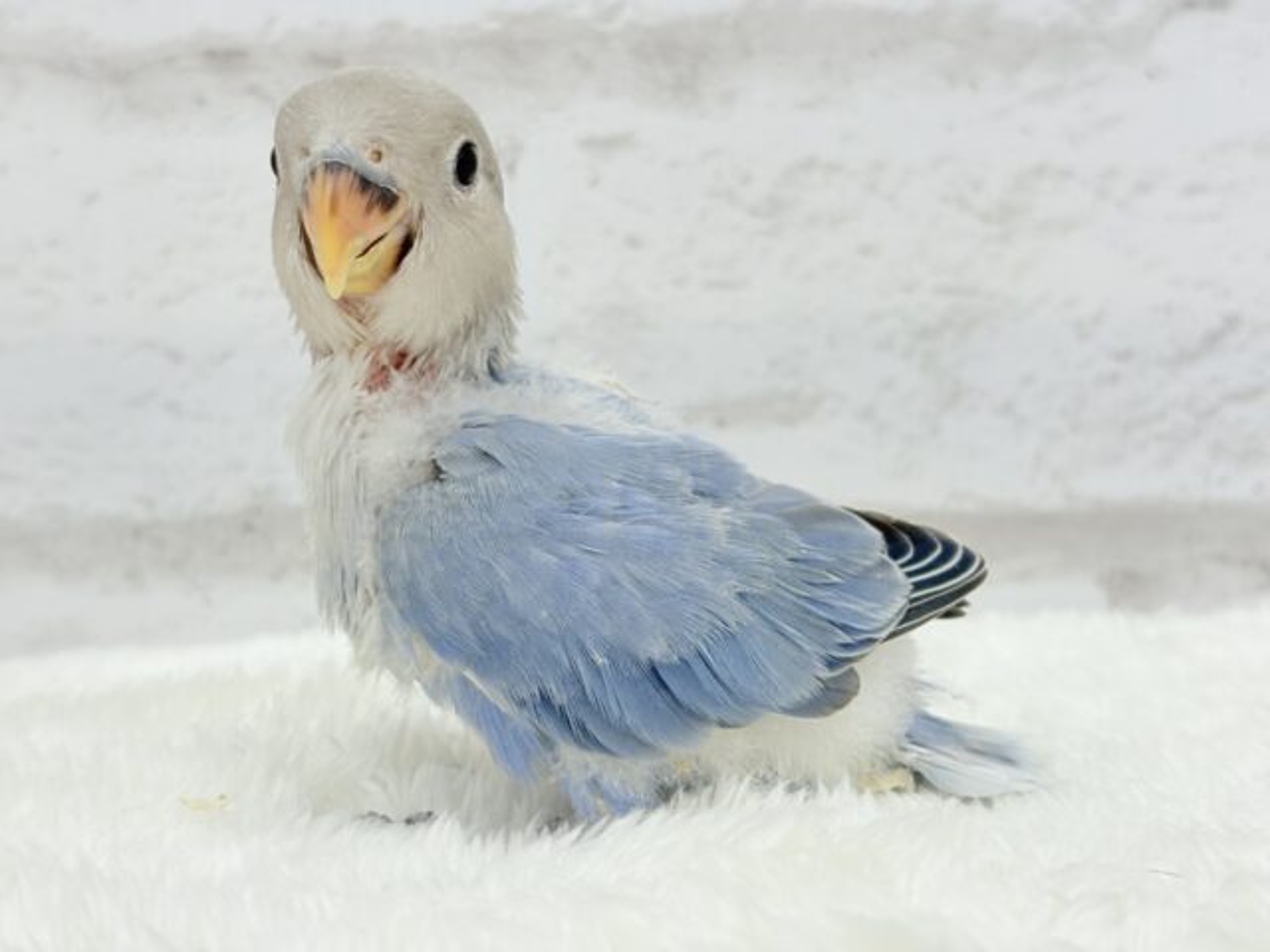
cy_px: 476
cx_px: 635
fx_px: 1908
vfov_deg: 28.0
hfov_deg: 36.8
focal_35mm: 52
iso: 80
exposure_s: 1/100
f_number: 1.6
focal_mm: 5.96
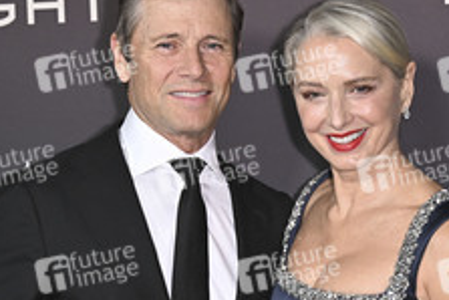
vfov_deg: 11.7
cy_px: 219
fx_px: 1460
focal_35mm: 117
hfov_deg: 17.5
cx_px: 235
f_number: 5.6
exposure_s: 1/320
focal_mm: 58
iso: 2000
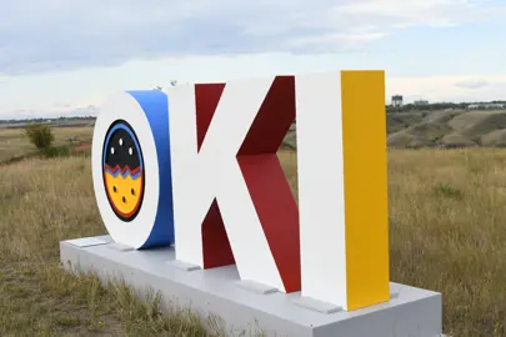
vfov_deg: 26.0
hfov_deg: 38.2
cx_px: 253
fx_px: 731
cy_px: 168
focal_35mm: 52
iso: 200
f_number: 6.3
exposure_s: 1/500
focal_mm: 35
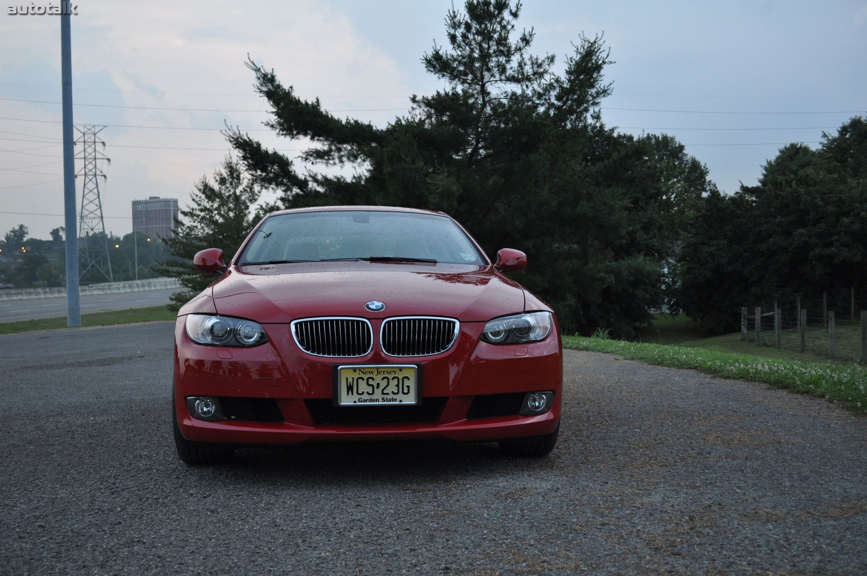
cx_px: 434
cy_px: 288
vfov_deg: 36.8
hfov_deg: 53.2
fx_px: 866
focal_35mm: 36
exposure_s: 1/60
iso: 450
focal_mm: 24
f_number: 4
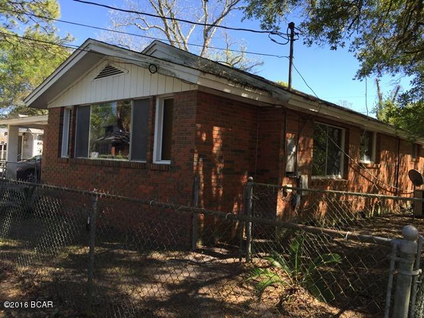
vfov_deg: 48.2
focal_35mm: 29
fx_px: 355
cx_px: 212
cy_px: 159
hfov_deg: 61.7
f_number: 2.2
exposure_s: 1/557
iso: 32
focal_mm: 4.15
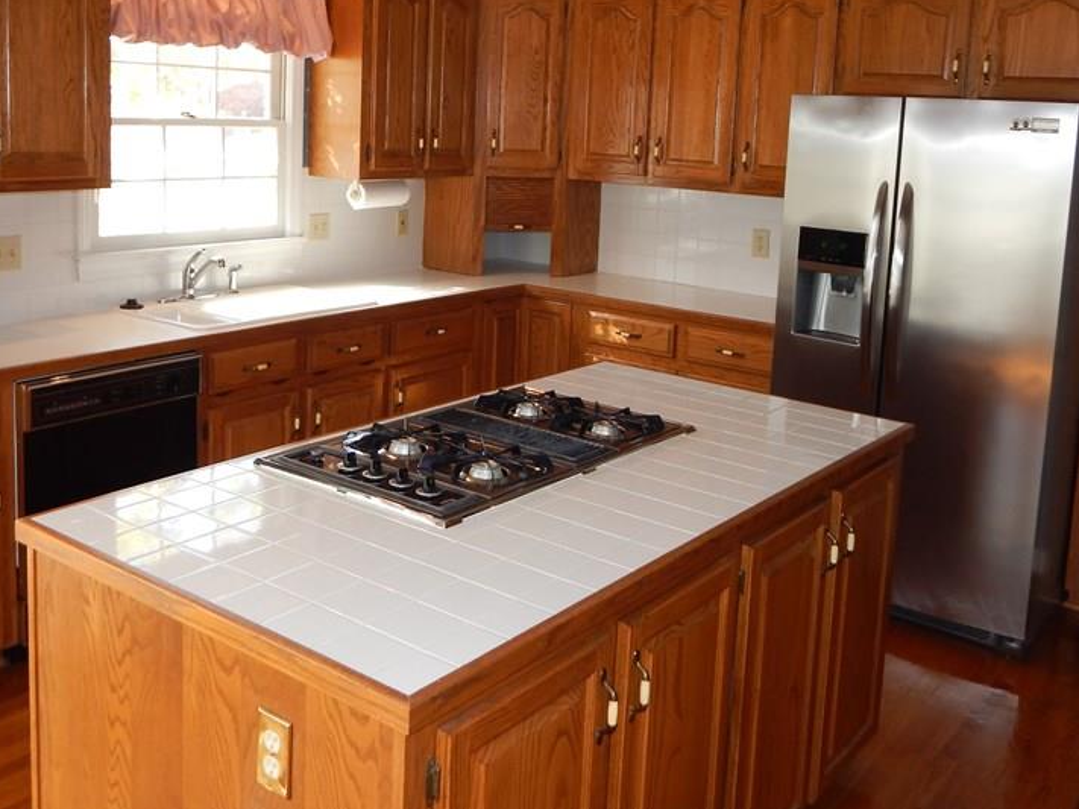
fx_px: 1122
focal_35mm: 36
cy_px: 237
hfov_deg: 51.3
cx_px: 496
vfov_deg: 38.9
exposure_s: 1/40
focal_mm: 4.5
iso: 125
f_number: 3.1
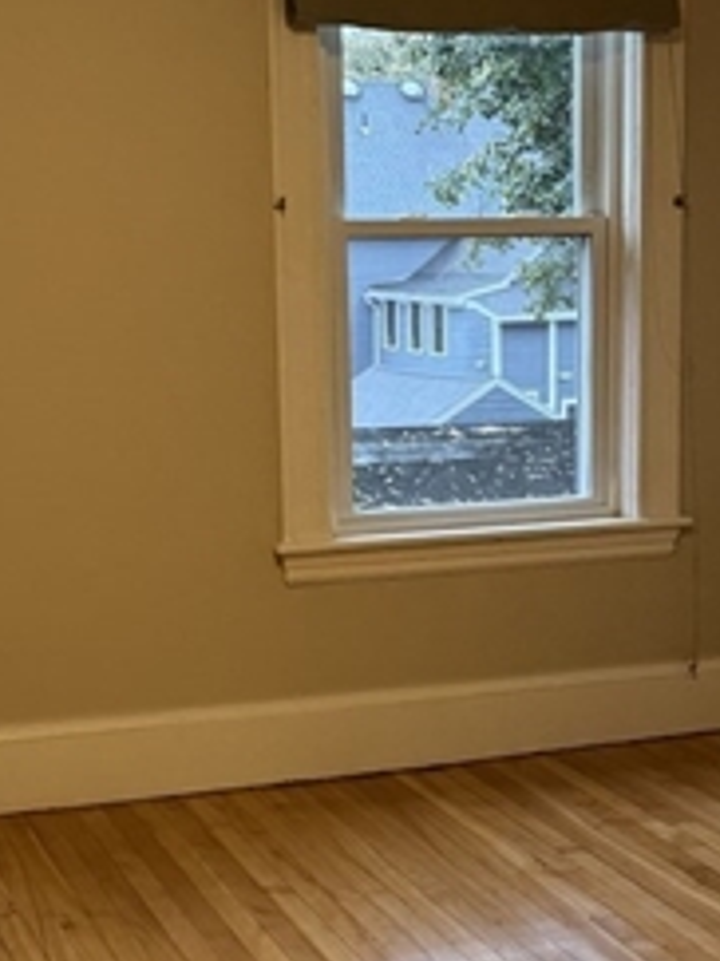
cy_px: 625
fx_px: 2110
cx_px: 415
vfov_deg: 25.6
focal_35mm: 76
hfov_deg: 19.4
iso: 200
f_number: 1.78
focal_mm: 6.76
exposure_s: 1/120
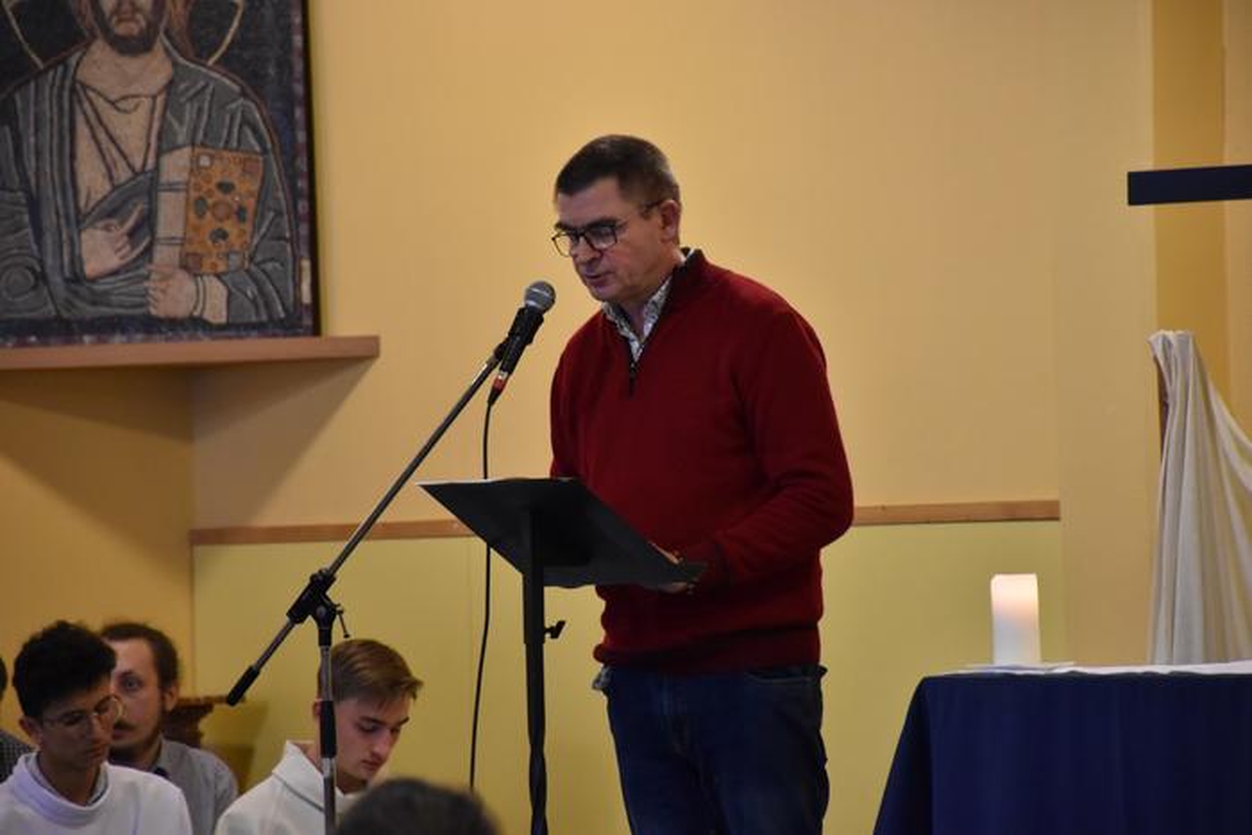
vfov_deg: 6.5
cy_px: 418
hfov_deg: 9.8
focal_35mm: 210
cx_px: 626
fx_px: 7304
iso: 2500
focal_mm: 140
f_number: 5.6
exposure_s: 1/125
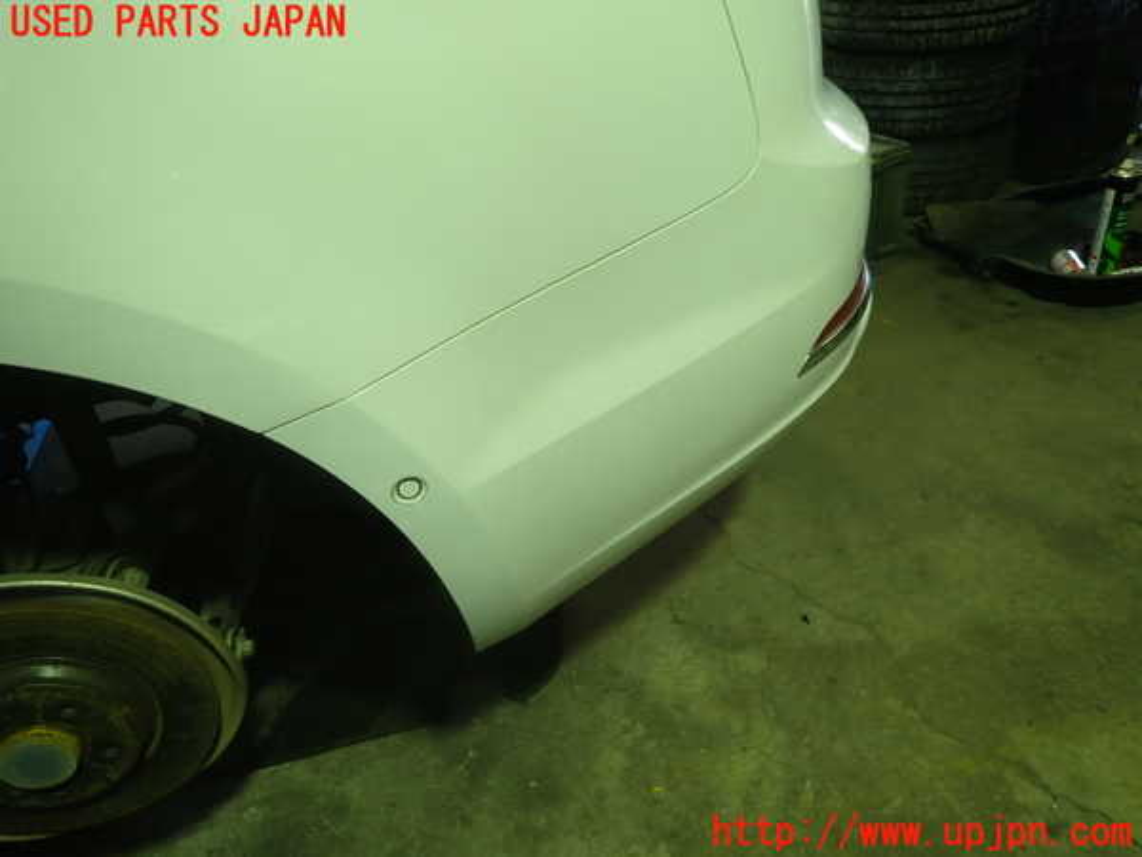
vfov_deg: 54.9
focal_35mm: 25
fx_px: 825
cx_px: 571
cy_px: 428
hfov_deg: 69.4
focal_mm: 4.5
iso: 200
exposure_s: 1/50
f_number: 2
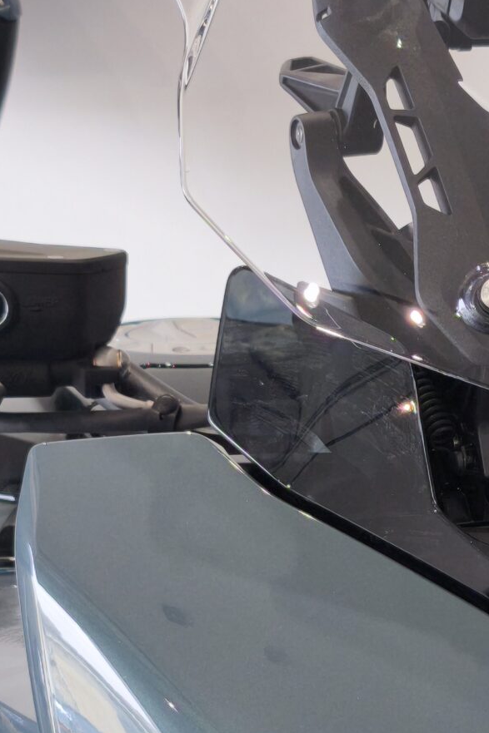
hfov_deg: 9.8
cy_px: 755
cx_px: 516
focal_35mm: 139
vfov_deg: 14.5
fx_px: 2833
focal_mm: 6.57
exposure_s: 1/102
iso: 50
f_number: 1.6
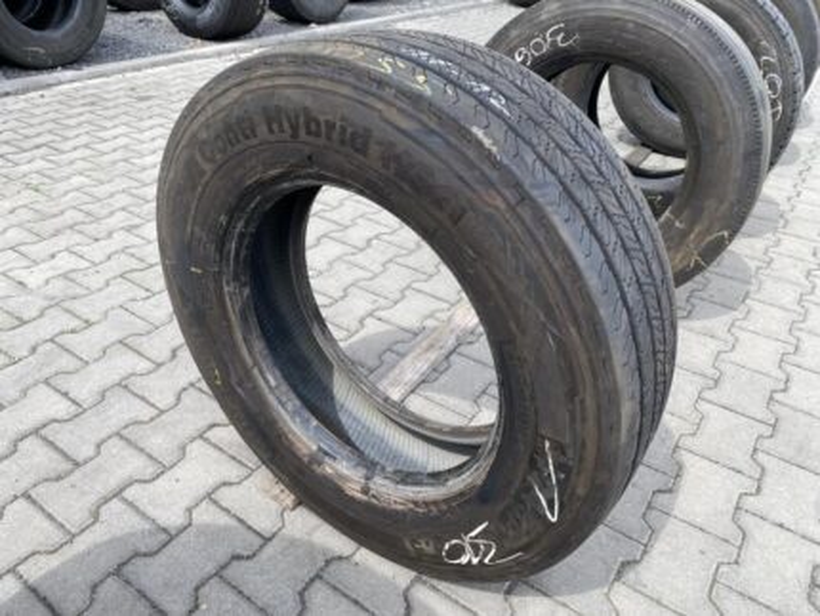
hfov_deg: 67.3
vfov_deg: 53.1
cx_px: 410
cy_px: 308
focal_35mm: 26
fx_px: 616
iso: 32
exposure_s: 1/673
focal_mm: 4.25
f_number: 1.8
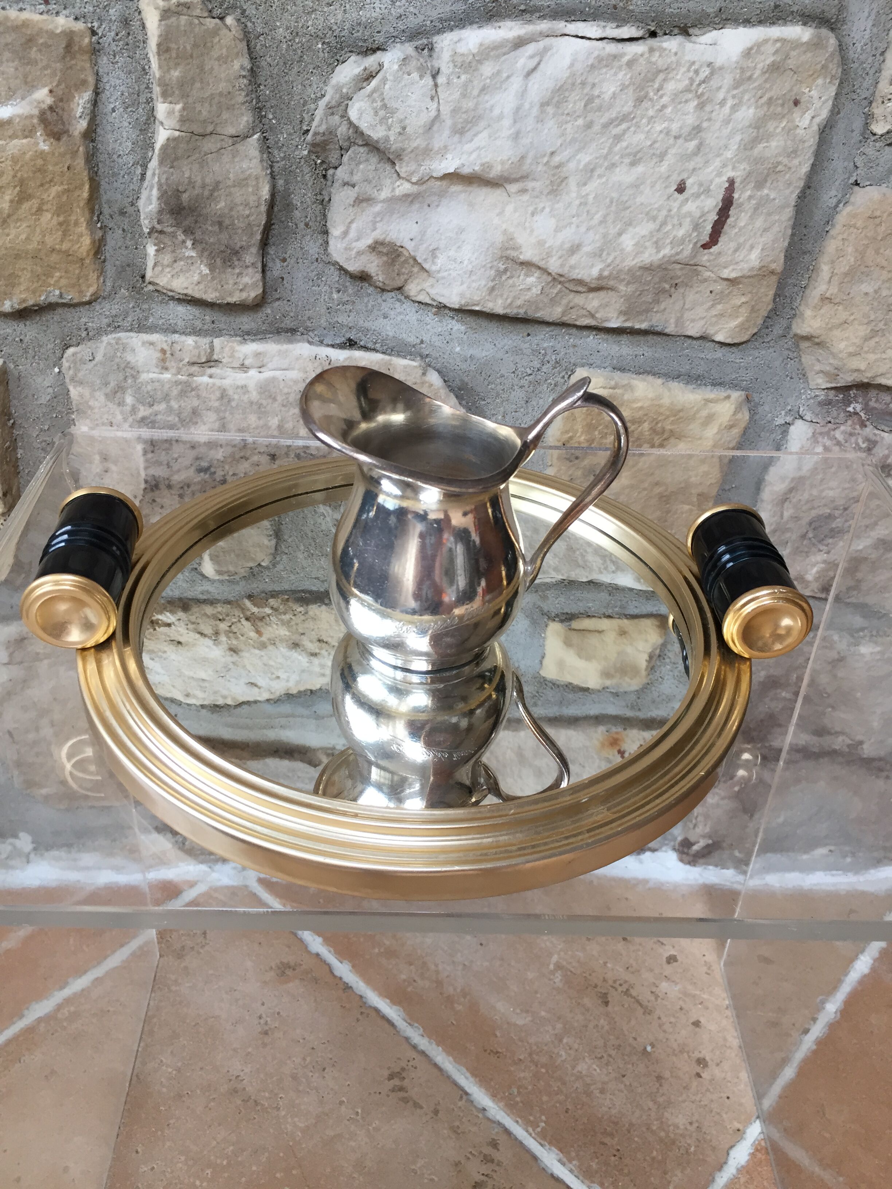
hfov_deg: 48.2
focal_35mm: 29
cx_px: 446
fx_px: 996
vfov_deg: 61.7
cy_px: 594
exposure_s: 1/33
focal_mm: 4.15
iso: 32
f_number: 2.2
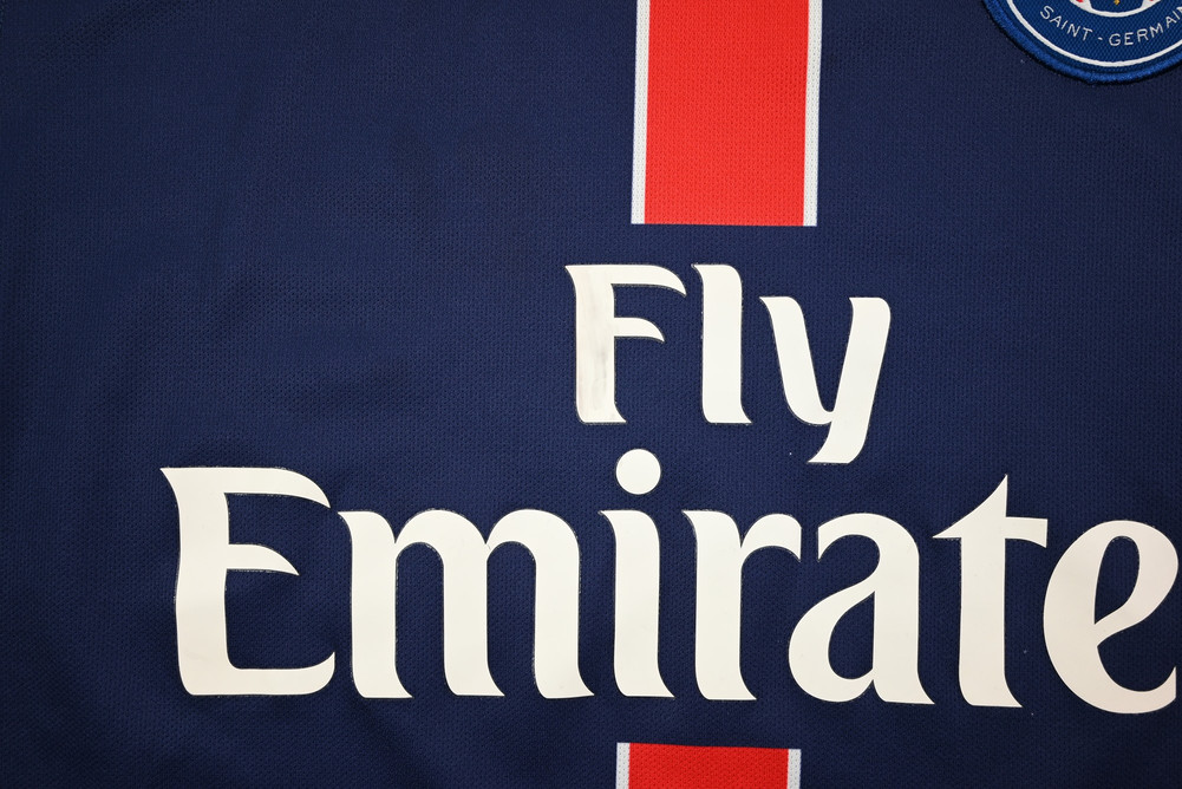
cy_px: 394
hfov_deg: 59.5
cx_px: 591
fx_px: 1034
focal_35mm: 32
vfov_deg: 41.7
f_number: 4.8
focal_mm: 31.5
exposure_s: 1/100
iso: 200
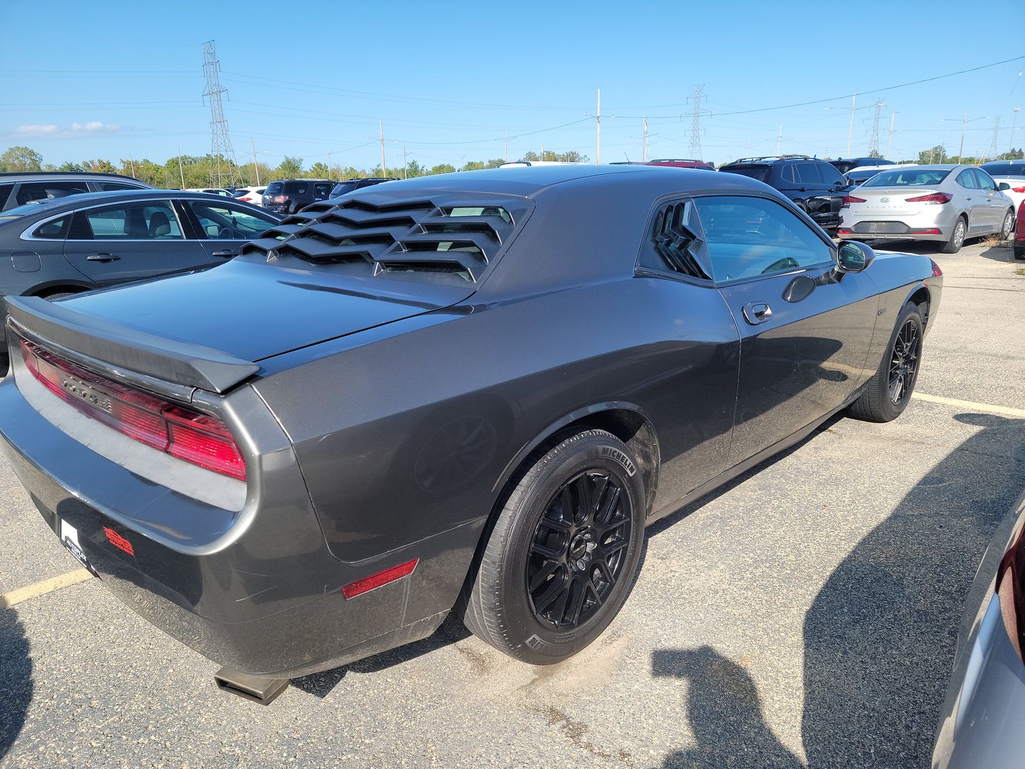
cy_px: 384
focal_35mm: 24
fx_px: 711
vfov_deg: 56.8
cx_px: 512
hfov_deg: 71.6
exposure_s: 1/509
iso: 50
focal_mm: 6.7
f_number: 1.8
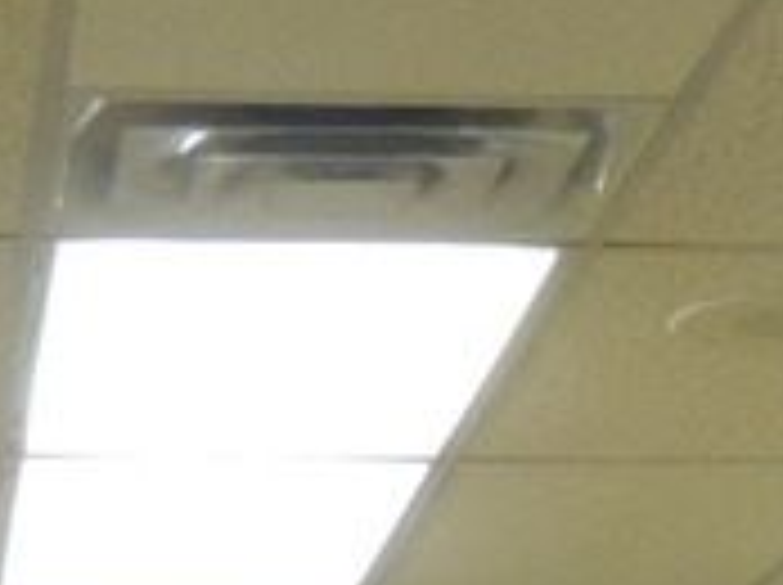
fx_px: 4653
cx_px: 603
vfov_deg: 6.6
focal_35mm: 206
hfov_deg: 9.6
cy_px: 1706
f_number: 3.3
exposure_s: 1/50
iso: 360
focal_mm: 6.2
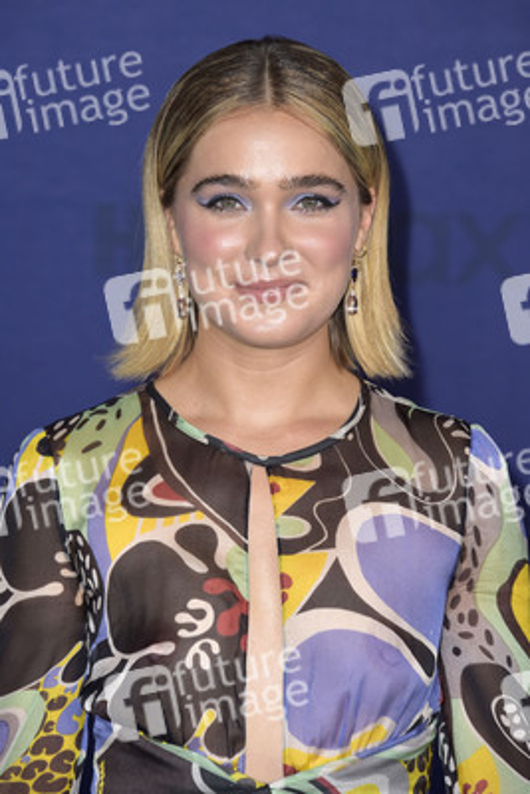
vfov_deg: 10.8
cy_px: 397
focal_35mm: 190
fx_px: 4192
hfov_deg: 7.2
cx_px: 265
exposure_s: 1/250
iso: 640
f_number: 6.3
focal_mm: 190
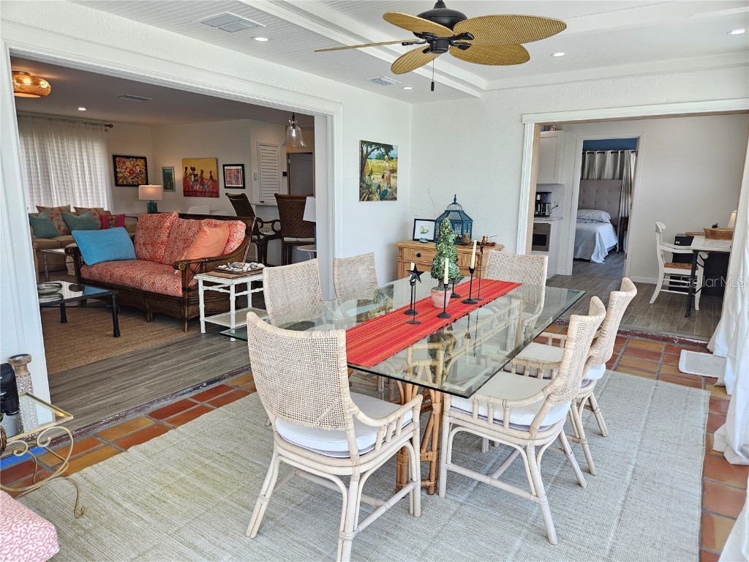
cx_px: 374
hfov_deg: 73.9
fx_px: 498
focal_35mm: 23
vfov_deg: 58.9
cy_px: 281
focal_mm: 5.4
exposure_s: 1/120
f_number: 1.8
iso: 32
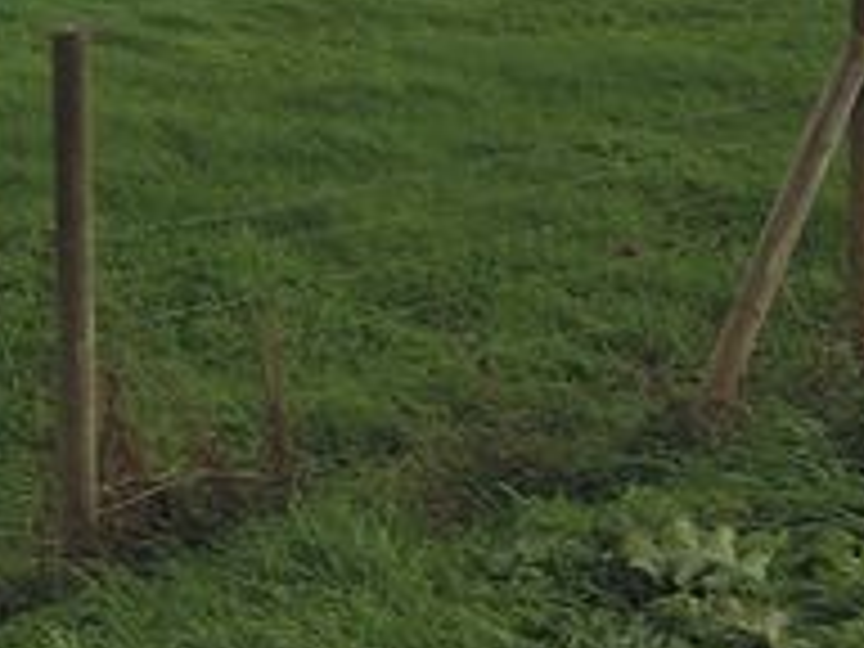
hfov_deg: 13.8
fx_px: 3120
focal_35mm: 125
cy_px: -288
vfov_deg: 11.4
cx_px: -778
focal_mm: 5.1
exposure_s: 1/320
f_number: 2.8
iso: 80
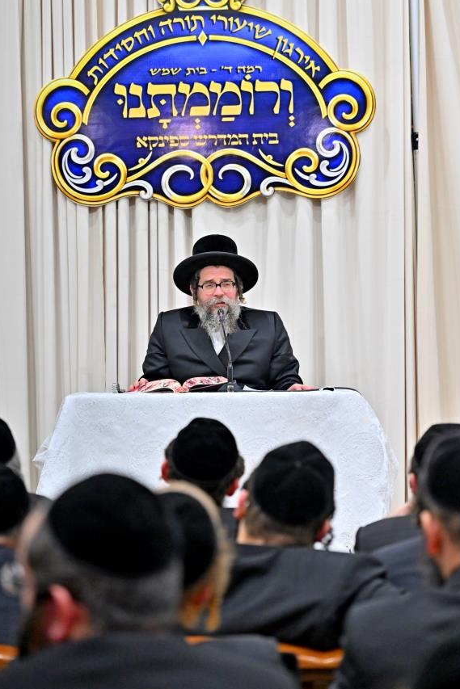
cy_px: 307
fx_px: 2759
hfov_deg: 9.5
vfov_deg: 14.2
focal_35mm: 144
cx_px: 247
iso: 1000
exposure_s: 1/200
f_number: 4
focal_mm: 120
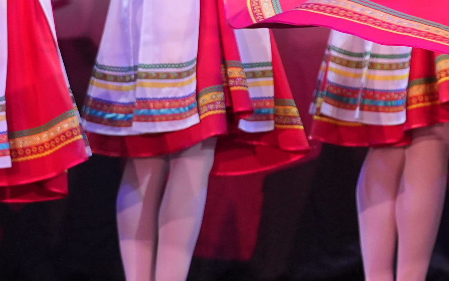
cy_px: 8
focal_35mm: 490
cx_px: 532
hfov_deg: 4.3
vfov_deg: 2.7
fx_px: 5995
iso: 1250
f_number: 2.8
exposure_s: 1/400
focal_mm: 112
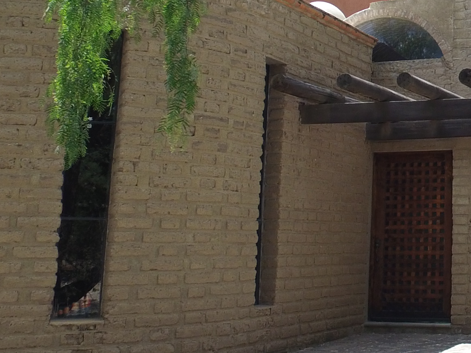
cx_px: 516
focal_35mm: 69
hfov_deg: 26.0
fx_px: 939
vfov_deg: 21.0
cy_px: 54
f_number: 2.8
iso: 100
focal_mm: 3.61
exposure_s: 1/358
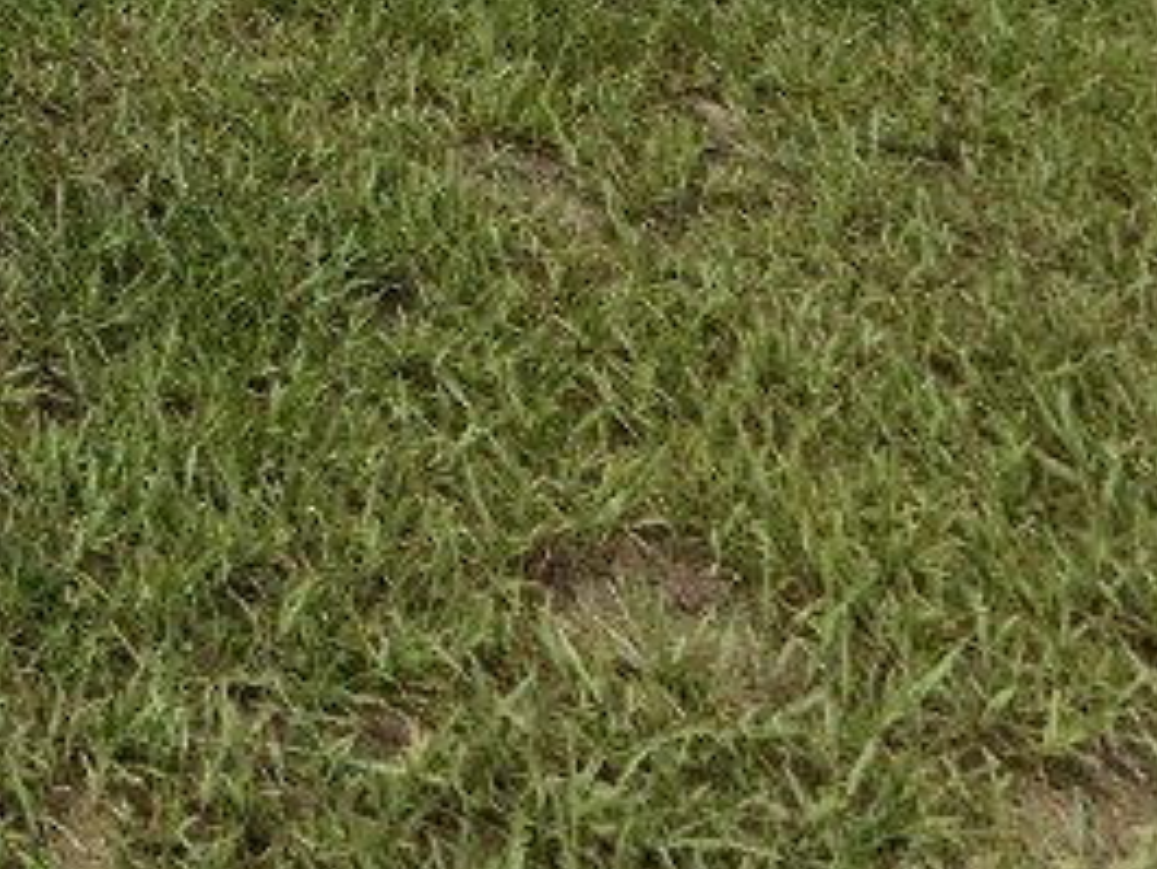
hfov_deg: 26.2
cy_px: -773
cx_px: -568
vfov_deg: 19.1
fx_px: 1806
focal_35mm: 54
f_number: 2.2
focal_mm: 2.22
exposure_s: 1/2611
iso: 16
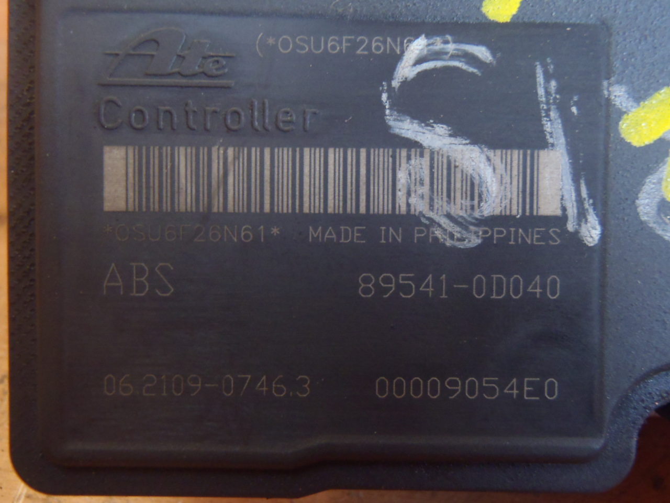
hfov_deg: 50.1
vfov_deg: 38.7
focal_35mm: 37
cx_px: 335
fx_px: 716
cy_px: 252
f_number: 4.7
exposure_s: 1/4
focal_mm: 6.64
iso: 320
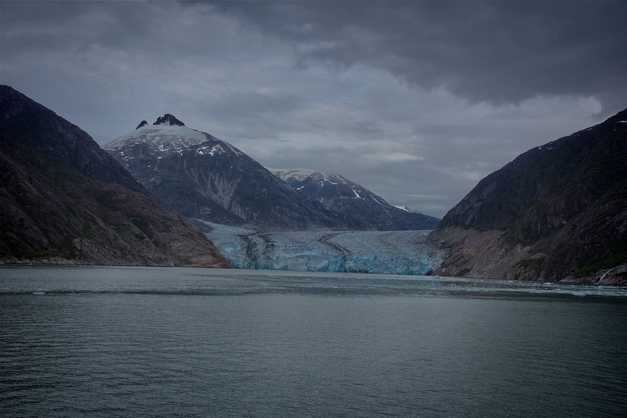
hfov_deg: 50.7
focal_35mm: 38
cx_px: 314
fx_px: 662
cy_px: 209
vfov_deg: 35.1
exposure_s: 1/320
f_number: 9
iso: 100
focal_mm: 38
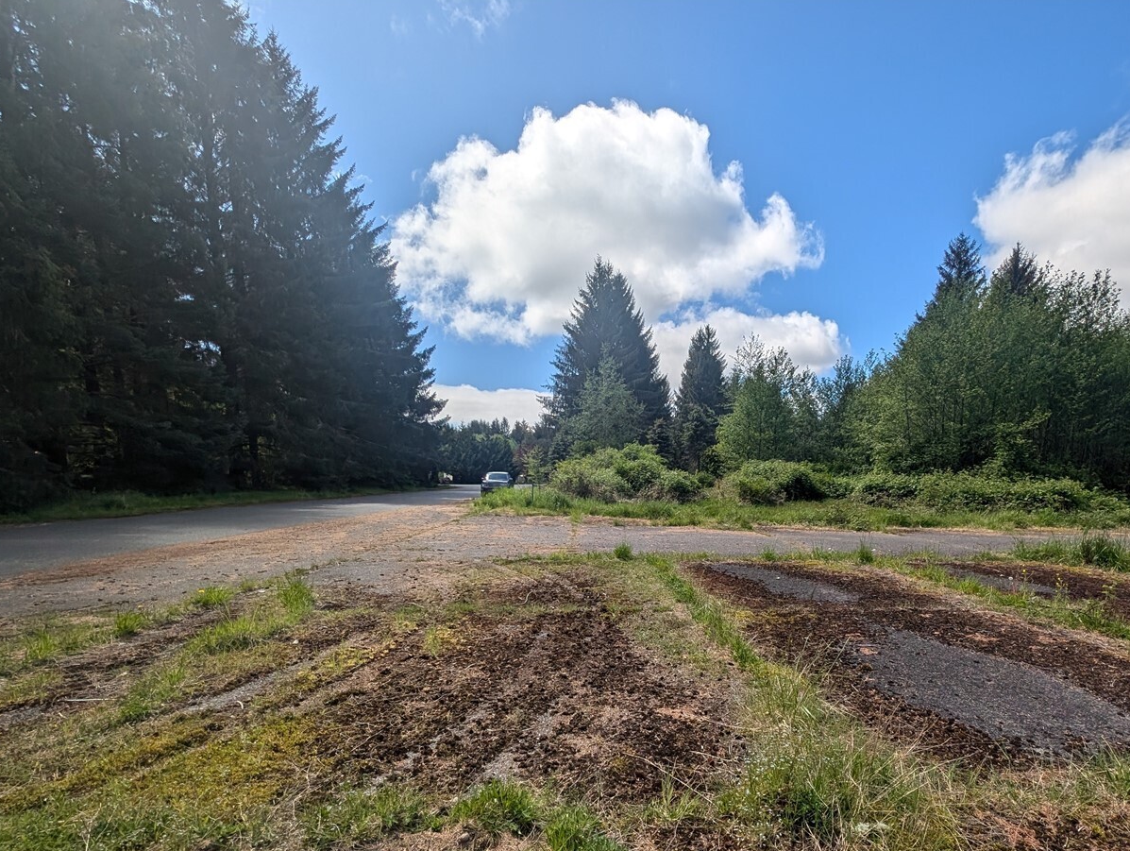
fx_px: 523
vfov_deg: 76.1
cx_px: 641
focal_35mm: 16
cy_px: 558
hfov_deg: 93.9
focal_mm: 2.23
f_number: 1.95
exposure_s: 1/2538
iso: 40
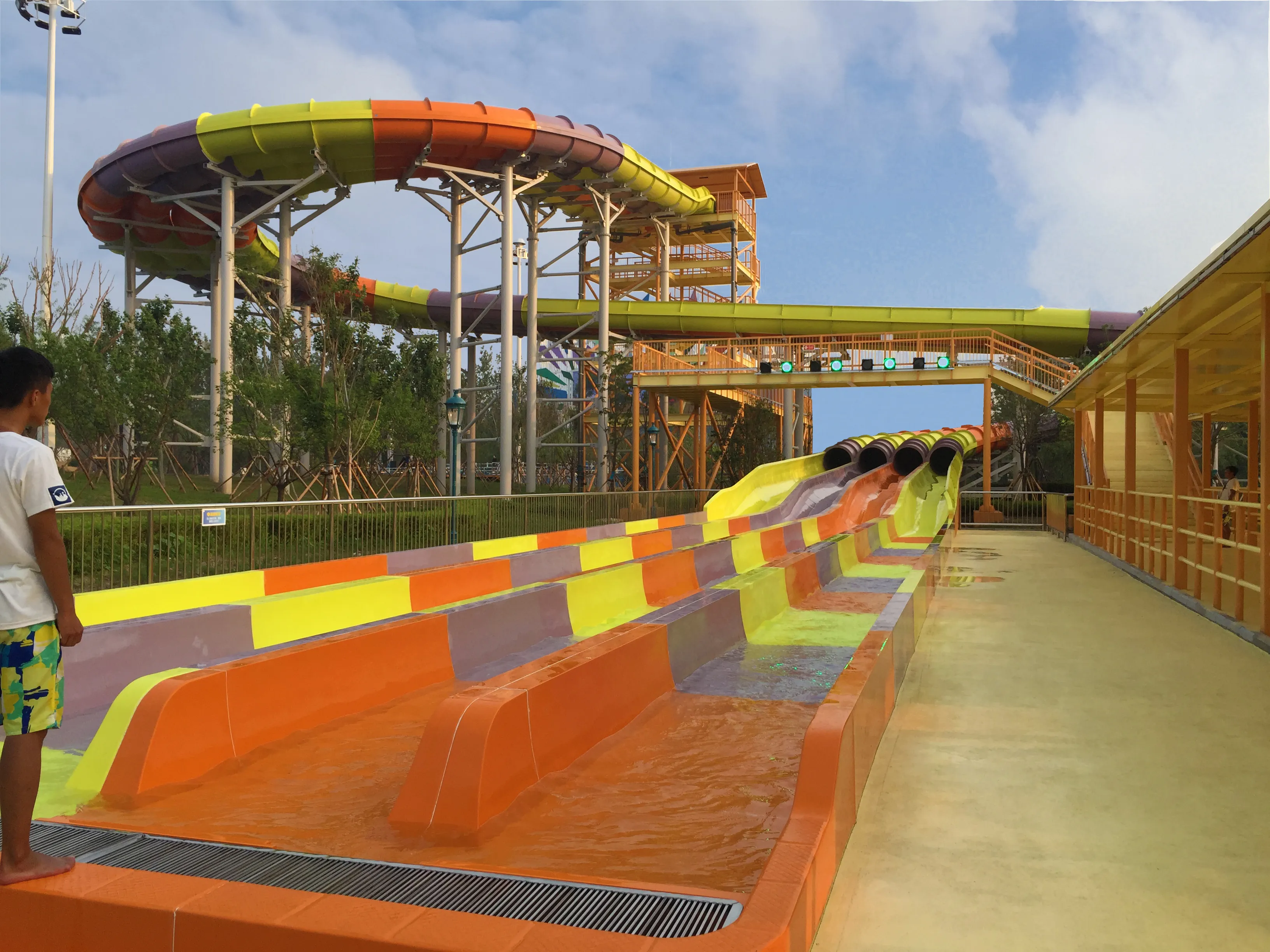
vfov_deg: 48.2
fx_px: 1064
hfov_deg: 61.7
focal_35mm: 29
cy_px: 476
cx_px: 635
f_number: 2.2
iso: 32
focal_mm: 4.15
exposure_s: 1/824
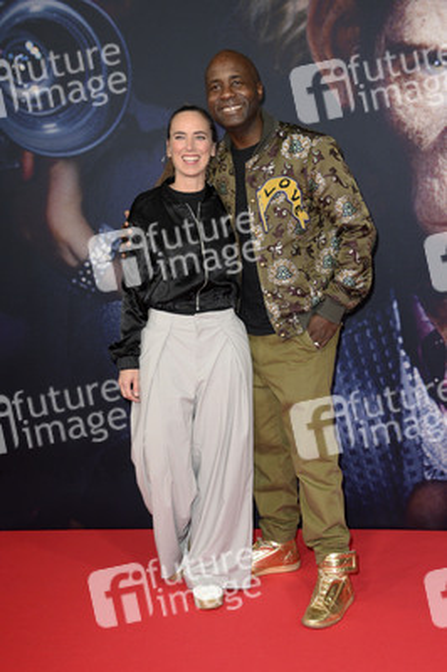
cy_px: 336
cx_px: 224
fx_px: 1026
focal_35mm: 55
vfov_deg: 36.3
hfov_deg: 24.6
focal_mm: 55
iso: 2000
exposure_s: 1/250
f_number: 6.3
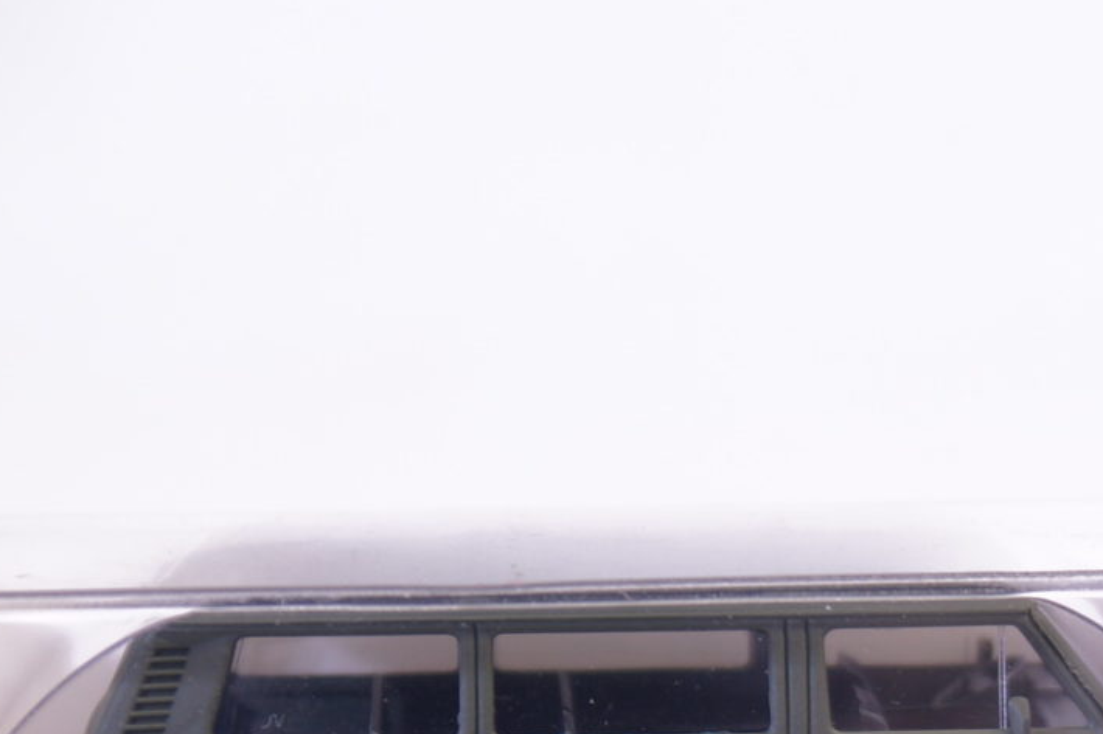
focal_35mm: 151
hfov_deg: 13.6
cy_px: 815
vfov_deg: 9.0
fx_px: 4639
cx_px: 548
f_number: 5.6
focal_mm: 35
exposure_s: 1/10
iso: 200
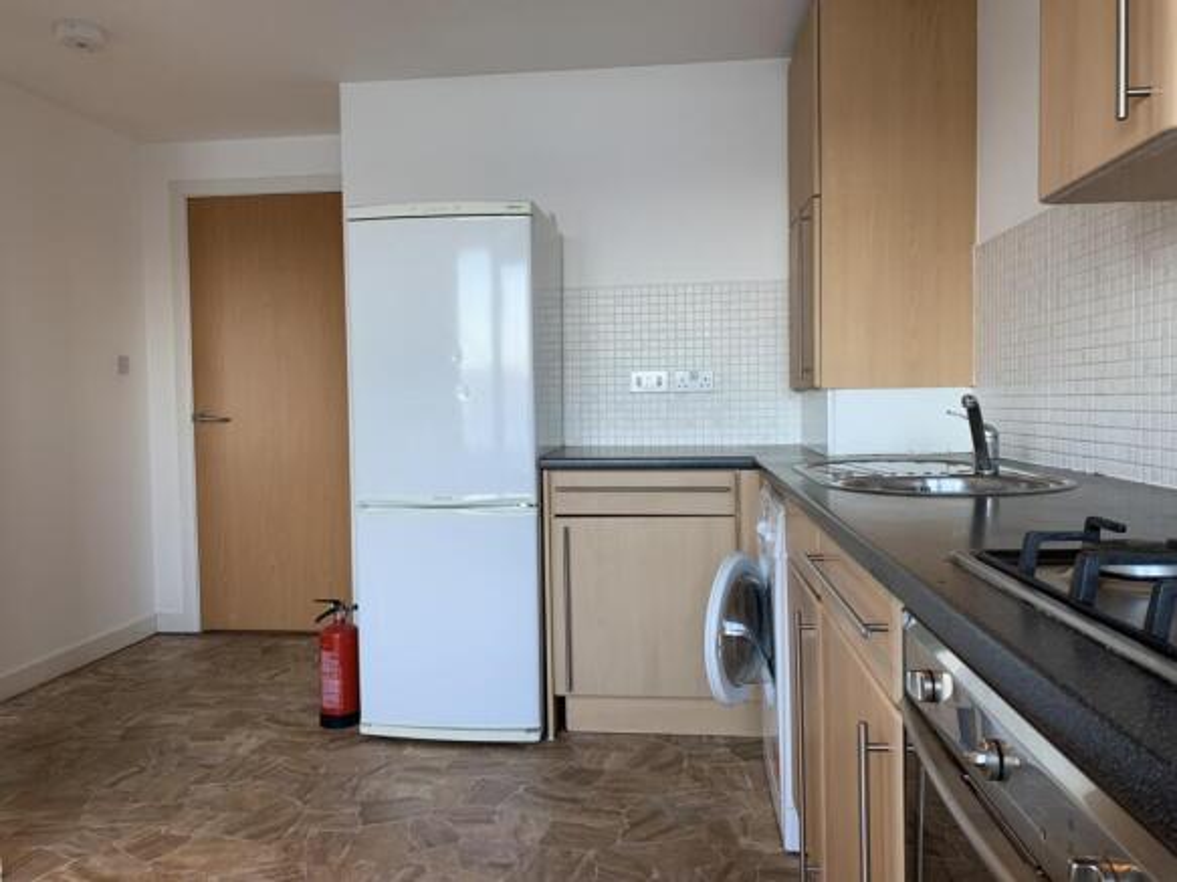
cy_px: 441
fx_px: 884
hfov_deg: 67.3
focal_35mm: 26
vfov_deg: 53.0
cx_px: 588
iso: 64
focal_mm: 4.25
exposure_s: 1/100
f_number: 1.8
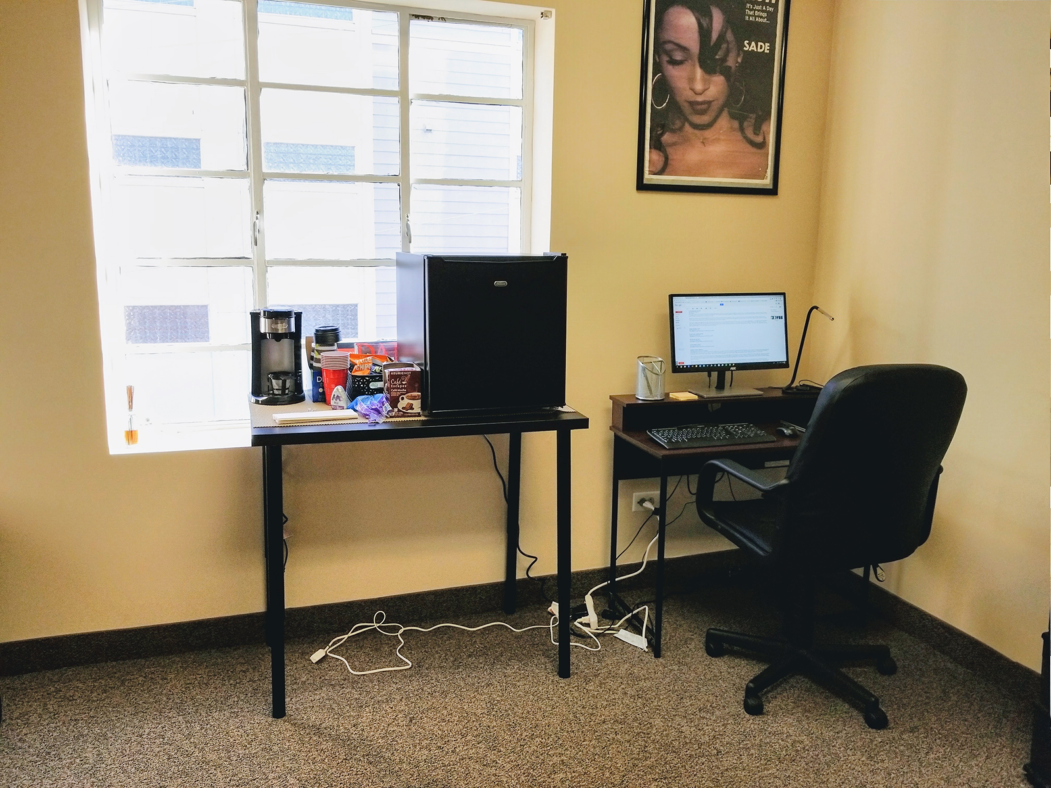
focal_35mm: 26
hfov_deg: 67.3
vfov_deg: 53.1
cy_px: 394
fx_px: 789
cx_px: 526
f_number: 1.7
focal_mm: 4.25
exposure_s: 1/135
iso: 50
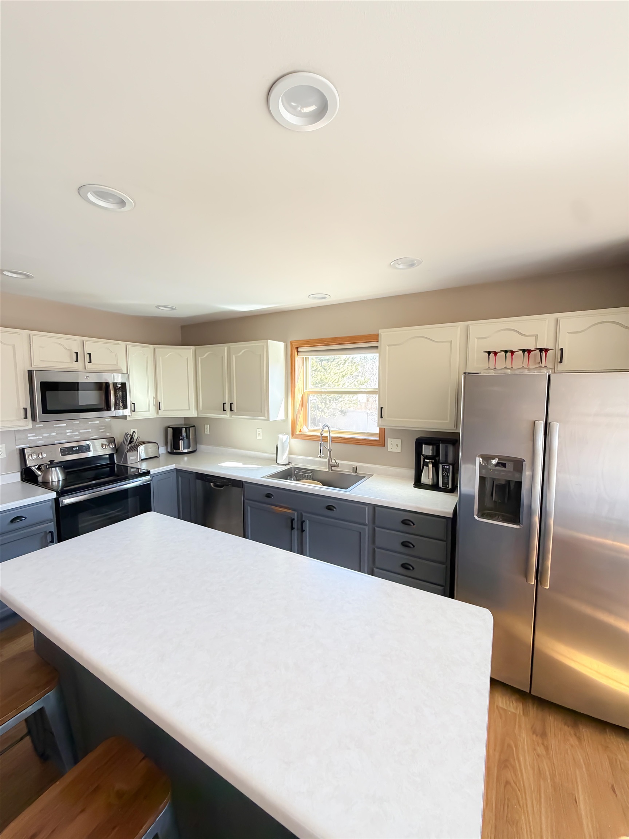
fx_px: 339
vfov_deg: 102.1
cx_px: 314
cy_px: 420
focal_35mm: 14
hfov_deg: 85.7
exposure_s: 1/90
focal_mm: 2.22
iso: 320
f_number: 2.2
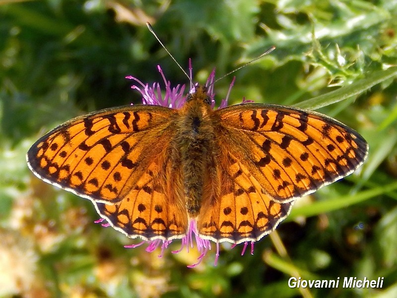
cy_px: 149
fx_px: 1858
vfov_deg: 9.2
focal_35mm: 162
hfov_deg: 12.2
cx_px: 198
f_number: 5.1
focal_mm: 28.7
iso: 125
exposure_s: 1/200
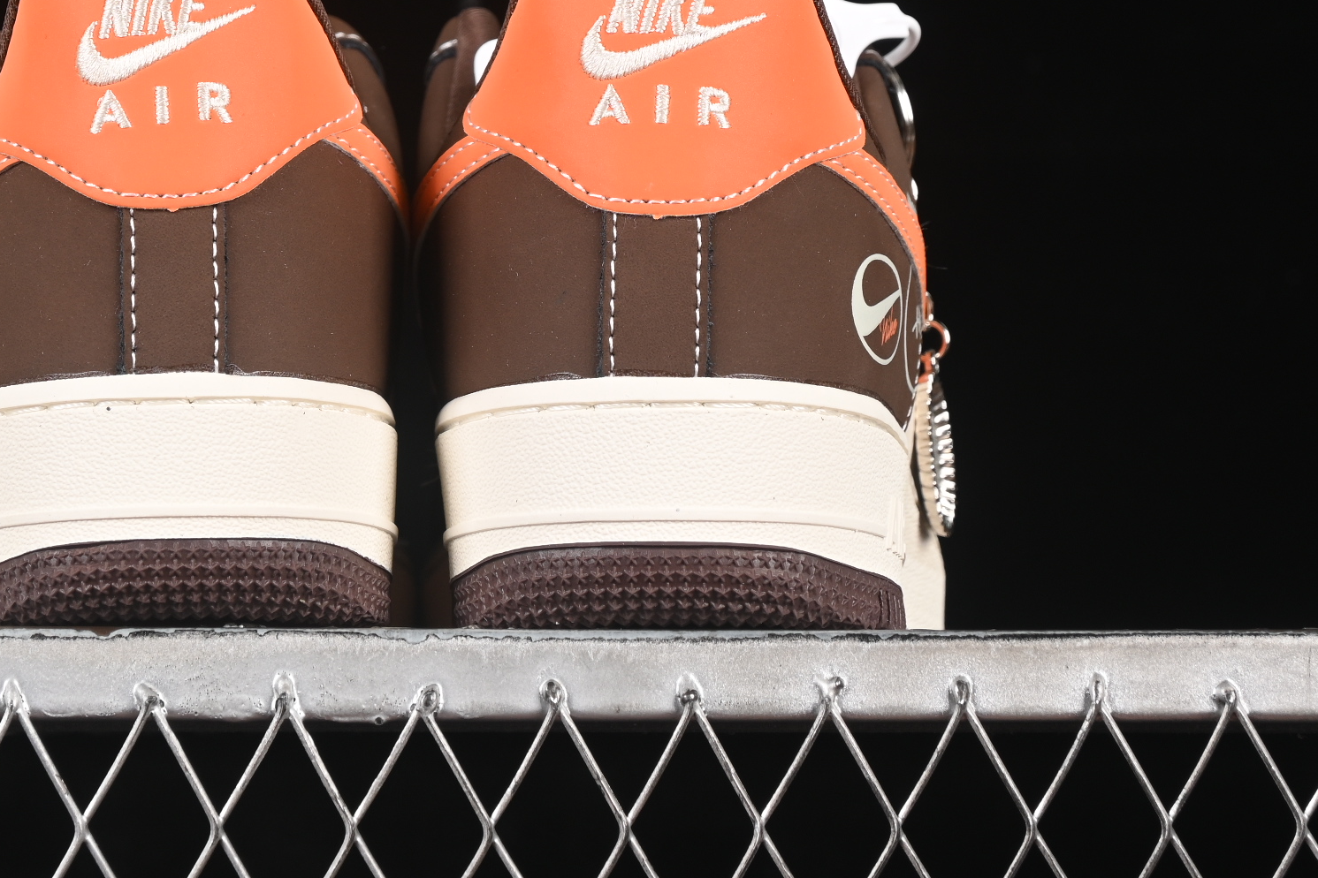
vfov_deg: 9.8
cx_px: 397
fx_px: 5125
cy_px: 114
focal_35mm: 140
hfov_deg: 14.6
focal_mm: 50
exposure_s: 1/60
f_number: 6.3
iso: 160
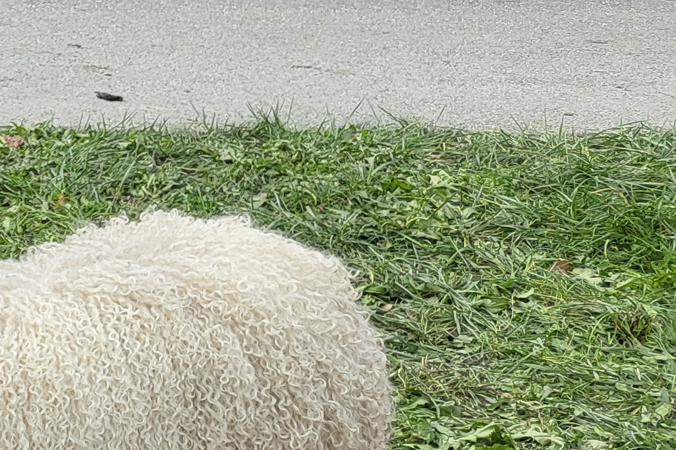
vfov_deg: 13.2
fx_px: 1934
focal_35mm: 103
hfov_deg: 16.1
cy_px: 94
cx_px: -606
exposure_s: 1/1321
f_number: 1.8
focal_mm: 4.25
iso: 50
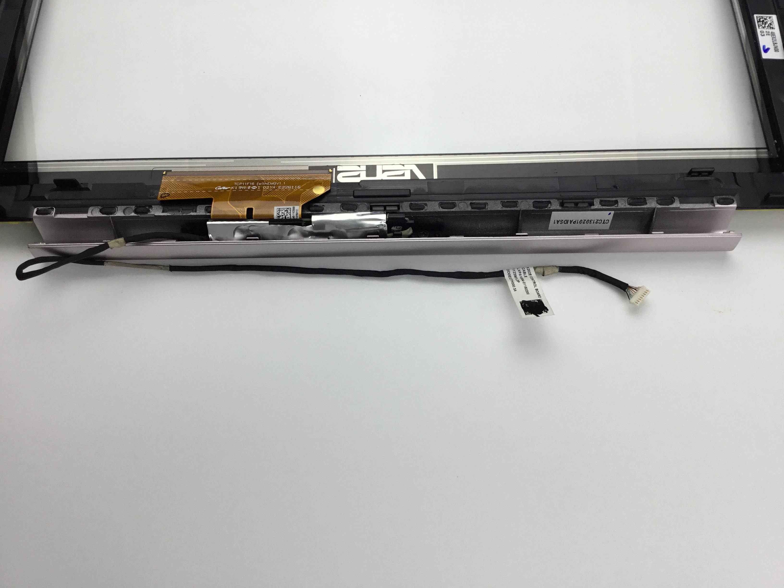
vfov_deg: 45.4
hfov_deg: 58.4
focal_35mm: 31
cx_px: 392
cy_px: 294
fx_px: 702
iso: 25
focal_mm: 3.3
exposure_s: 1/100
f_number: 2.4
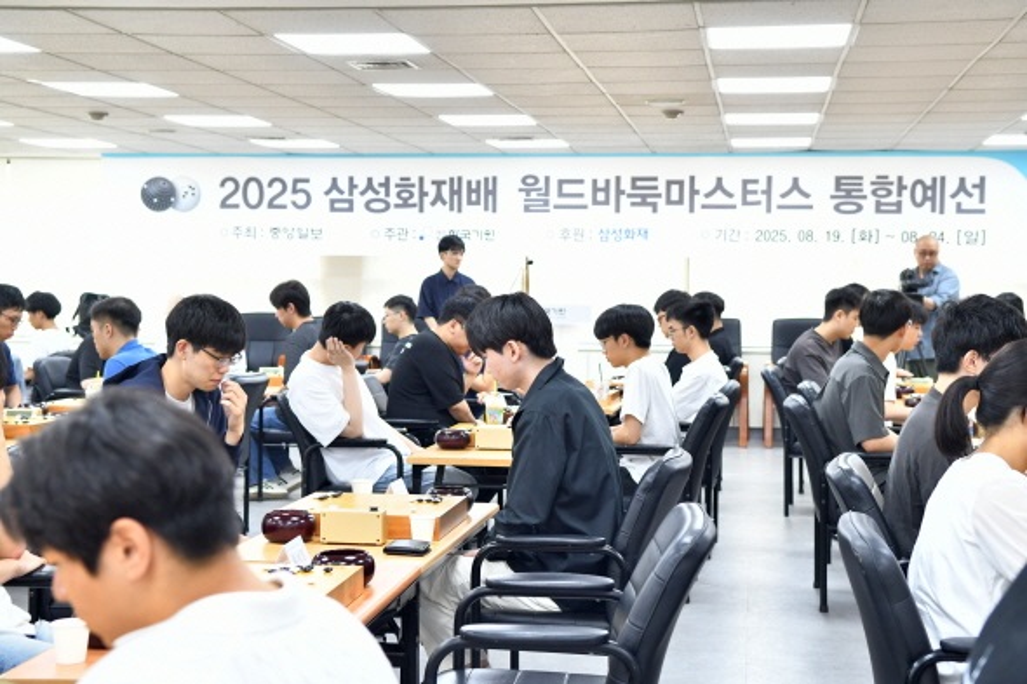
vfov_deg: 23.8
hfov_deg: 35.1
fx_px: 1626
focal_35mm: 57
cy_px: 342
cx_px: 514
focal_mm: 38
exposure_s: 1/160
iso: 1250
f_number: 6.3
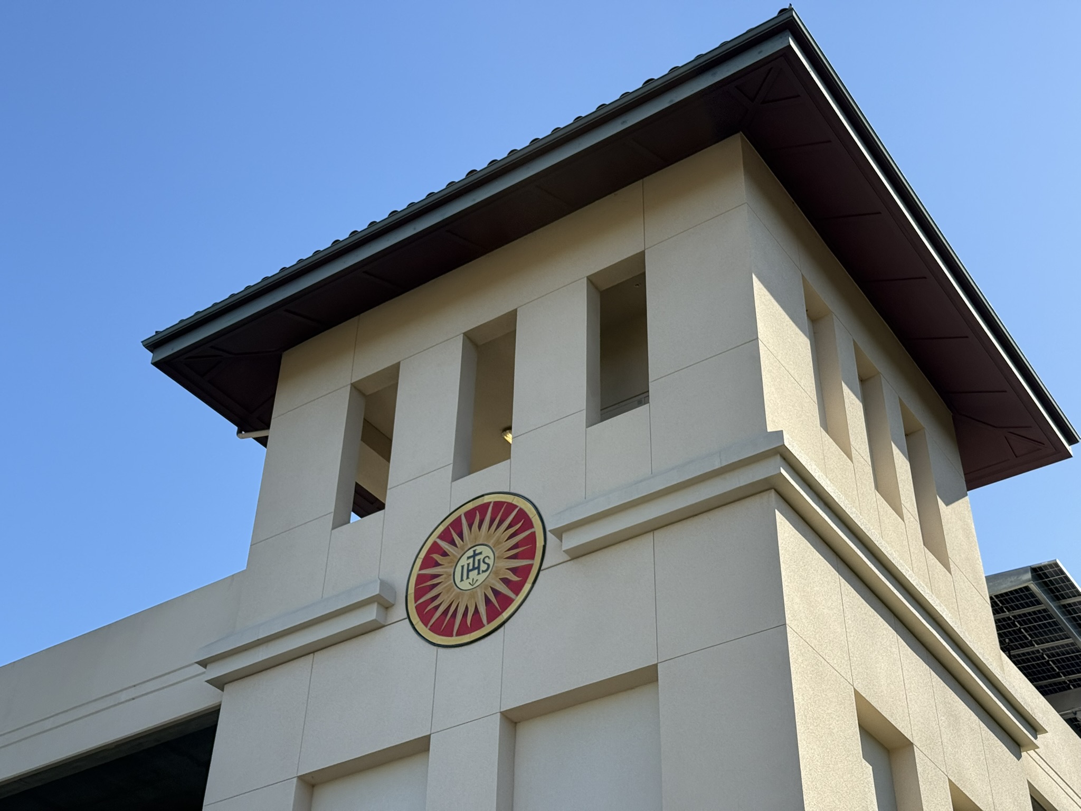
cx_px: 540
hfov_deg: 39.7
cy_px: 406
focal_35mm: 48
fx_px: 1499
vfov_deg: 30.3
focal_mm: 6.76
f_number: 1.78
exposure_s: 1/2762
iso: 64
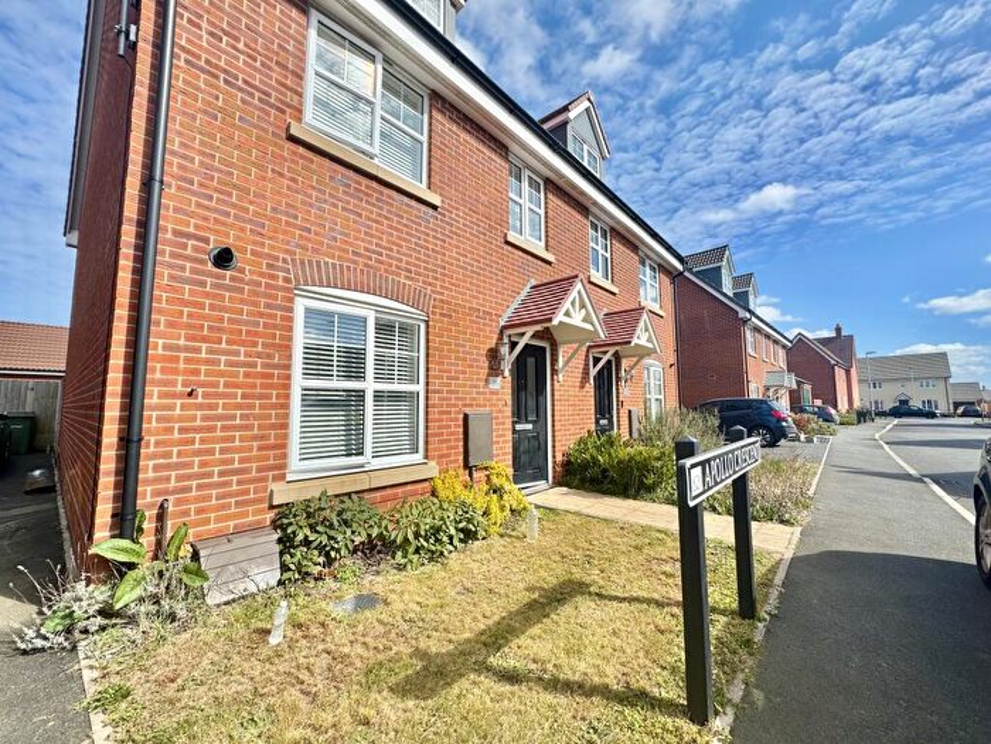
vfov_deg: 85.7
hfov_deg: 102.1
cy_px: 372
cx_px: 496
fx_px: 401
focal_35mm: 14
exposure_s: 1/980
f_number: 2.2
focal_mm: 2.22
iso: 50
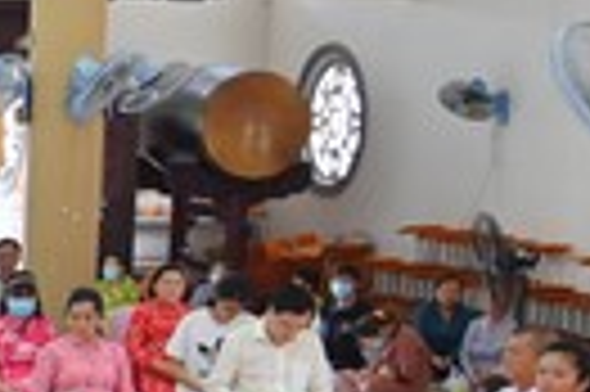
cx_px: -676
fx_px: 1948
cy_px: 318
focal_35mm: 119
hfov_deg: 13.9
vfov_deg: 11.4
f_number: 5
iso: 1000
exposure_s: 1/100
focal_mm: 24
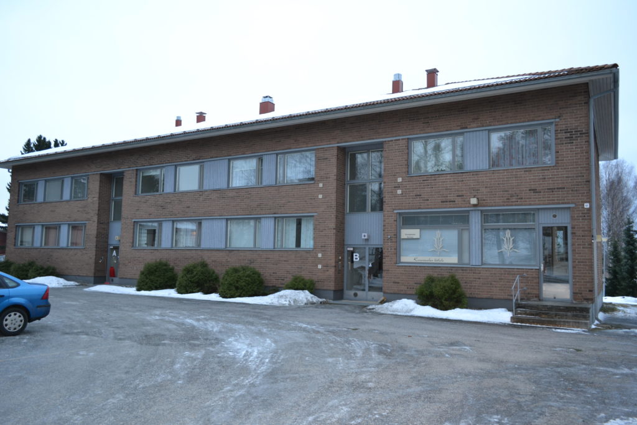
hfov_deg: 67.4
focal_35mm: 27
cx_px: 318
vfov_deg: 47.9
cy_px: 212
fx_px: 478
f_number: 4
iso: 400
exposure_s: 1/60
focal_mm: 18
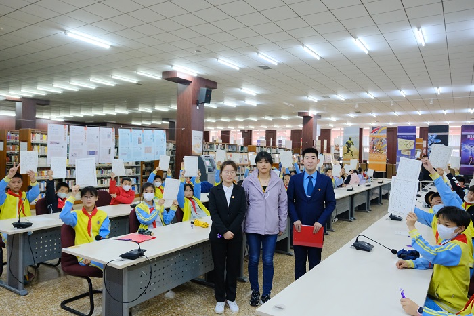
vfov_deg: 49.5
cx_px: 237
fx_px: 342
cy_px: 158
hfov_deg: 69.4
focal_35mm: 26
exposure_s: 1/80
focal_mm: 17.1
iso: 6400
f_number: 4.5
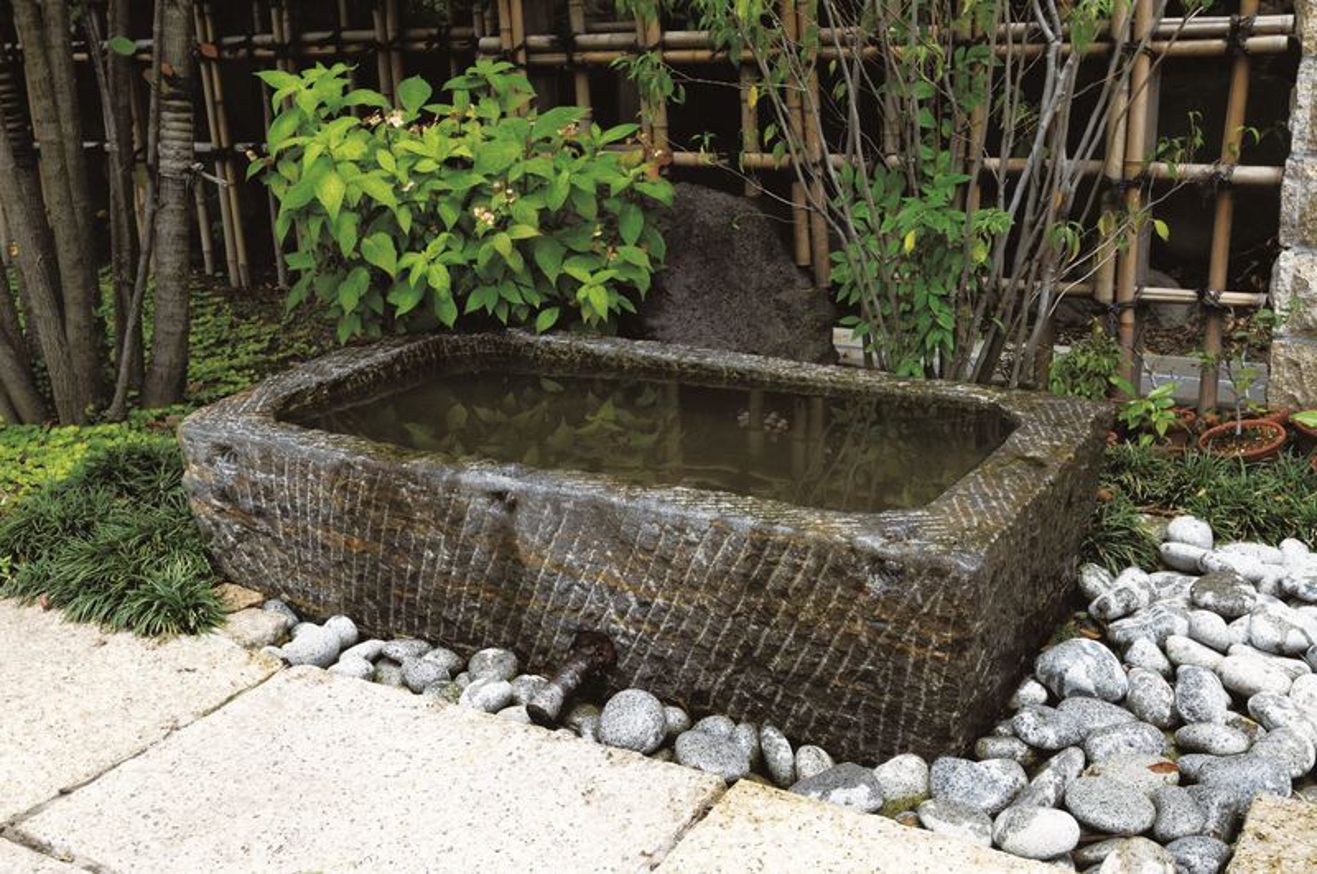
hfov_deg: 51.3
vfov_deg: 35.4
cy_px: 437
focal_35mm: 38
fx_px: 1370
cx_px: 658
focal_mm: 25
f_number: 11
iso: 400
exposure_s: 1/400
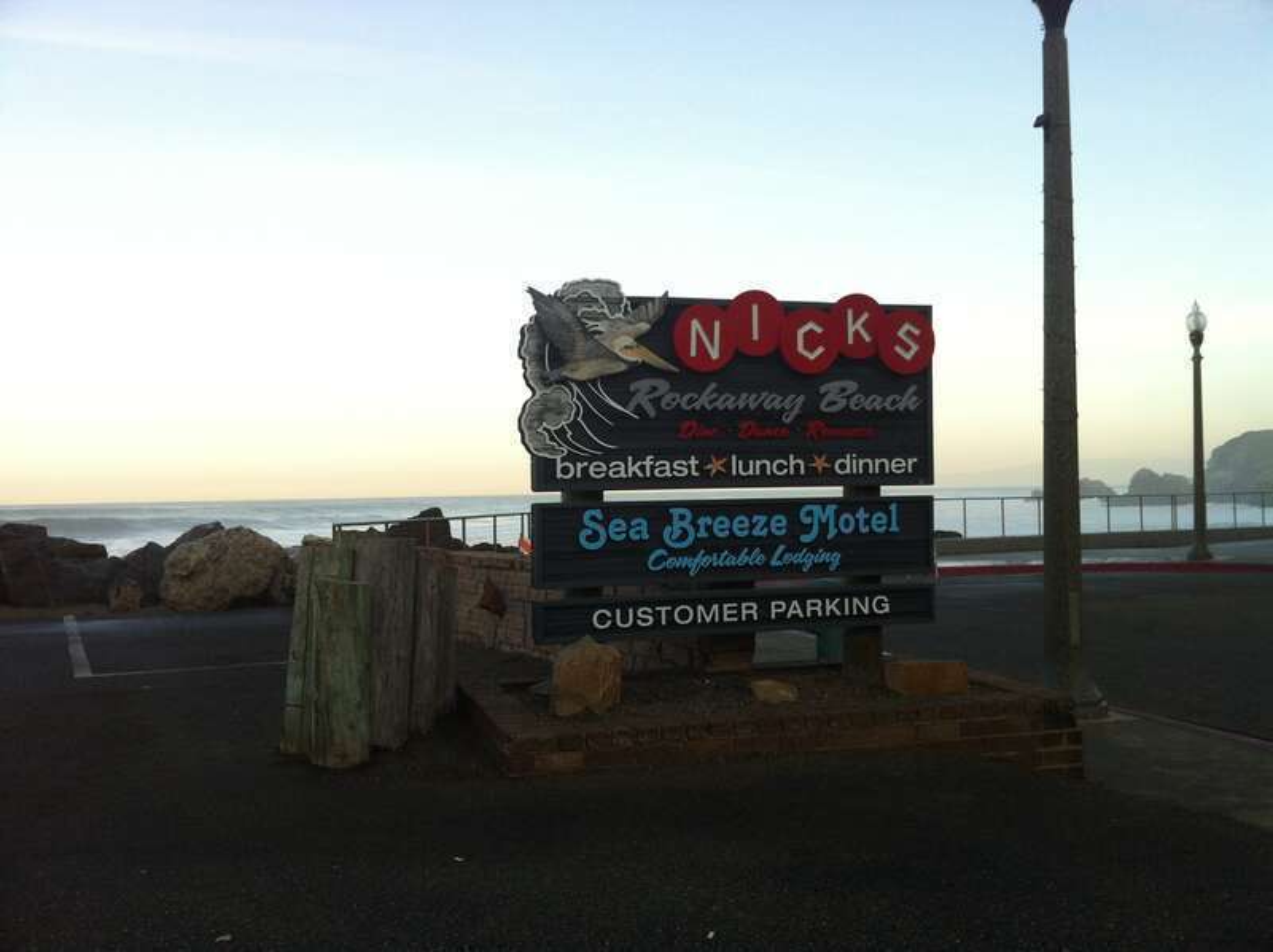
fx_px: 1286
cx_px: 636
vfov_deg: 40.6
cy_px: 476
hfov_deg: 52.7
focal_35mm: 35
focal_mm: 3.85
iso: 80
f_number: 2.8
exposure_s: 1/305
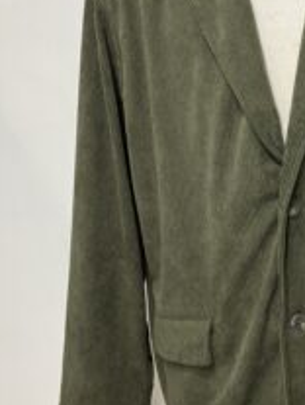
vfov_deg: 35.3
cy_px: 149
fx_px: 632
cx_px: 289
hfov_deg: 26.0
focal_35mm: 54
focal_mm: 3.99
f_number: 1.8
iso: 100
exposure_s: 1/50
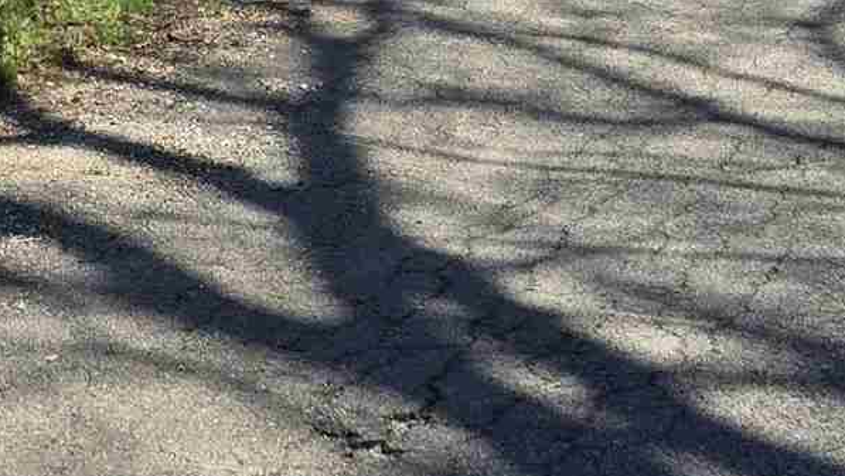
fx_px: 2891
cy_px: -341
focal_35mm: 129
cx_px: 108
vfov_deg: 9.0
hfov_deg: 16.4
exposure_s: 1/3185
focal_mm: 6.3
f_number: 1.7
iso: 80
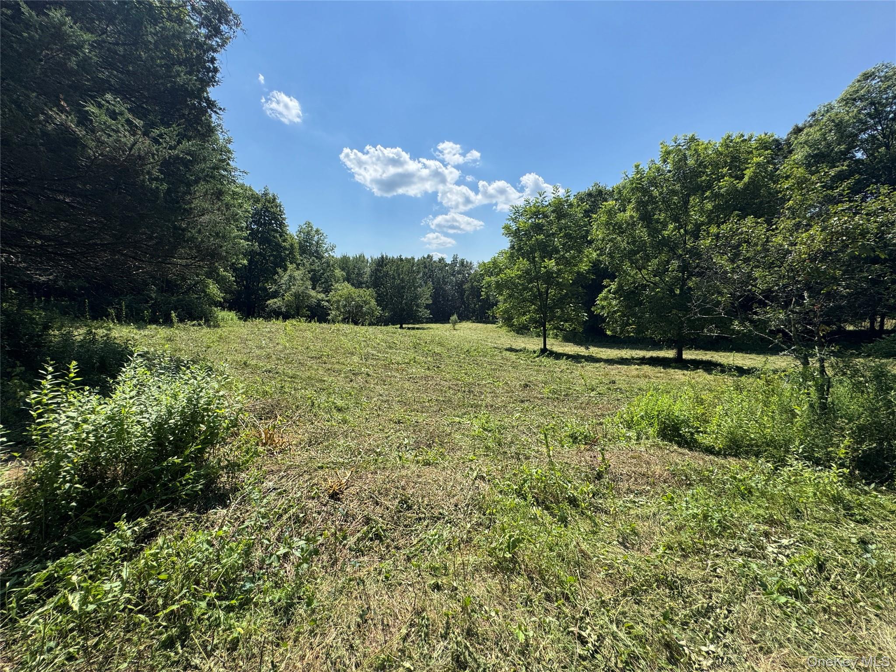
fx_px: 362
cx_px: 448
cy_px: 336
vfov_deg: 85.7
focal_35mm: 14
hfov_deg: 102.1
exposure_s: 1/1880
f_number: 2.2
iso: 40
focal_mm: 2.22
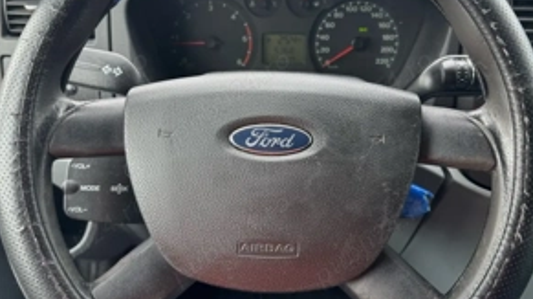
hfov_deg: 55.3
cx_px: 267
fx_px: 508
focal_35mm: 36
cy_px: 119
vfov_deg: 32.6
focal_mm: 6.76
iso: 80
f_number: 1.78
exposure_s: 1/121
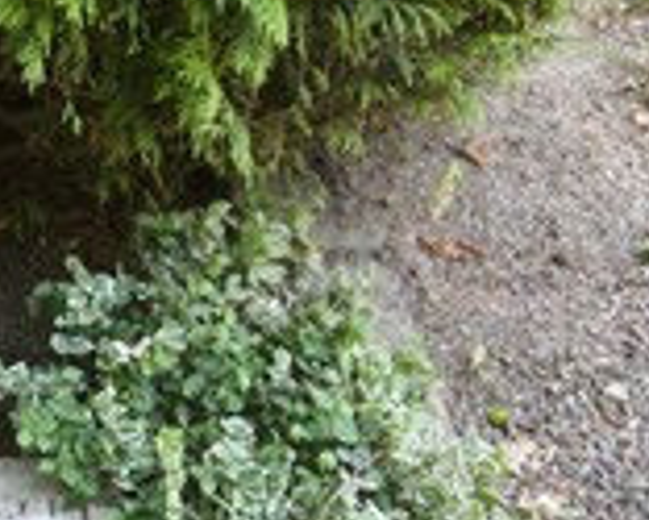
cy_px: 503
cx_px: -220
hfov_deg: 16.7
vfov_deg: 14.1
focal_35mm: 108
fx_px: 2076
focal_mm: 26
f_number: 4
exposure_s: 1/160
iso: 1250
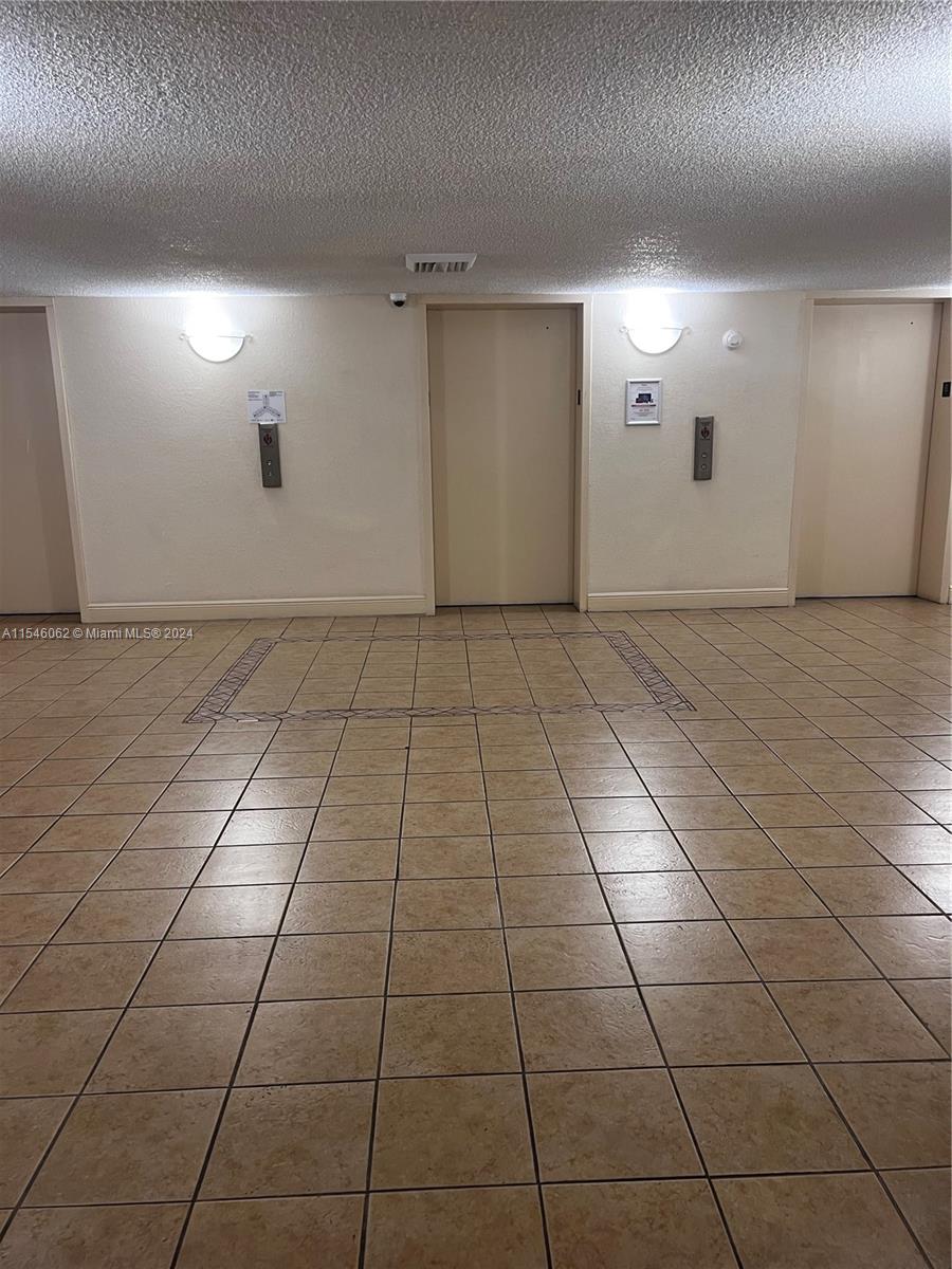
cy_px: 634
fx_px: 953
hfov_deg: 53.1
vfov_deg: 67.3
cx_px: 476
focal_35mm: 26
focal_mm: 5.7
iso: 80
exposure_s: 1/60
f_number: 1.5
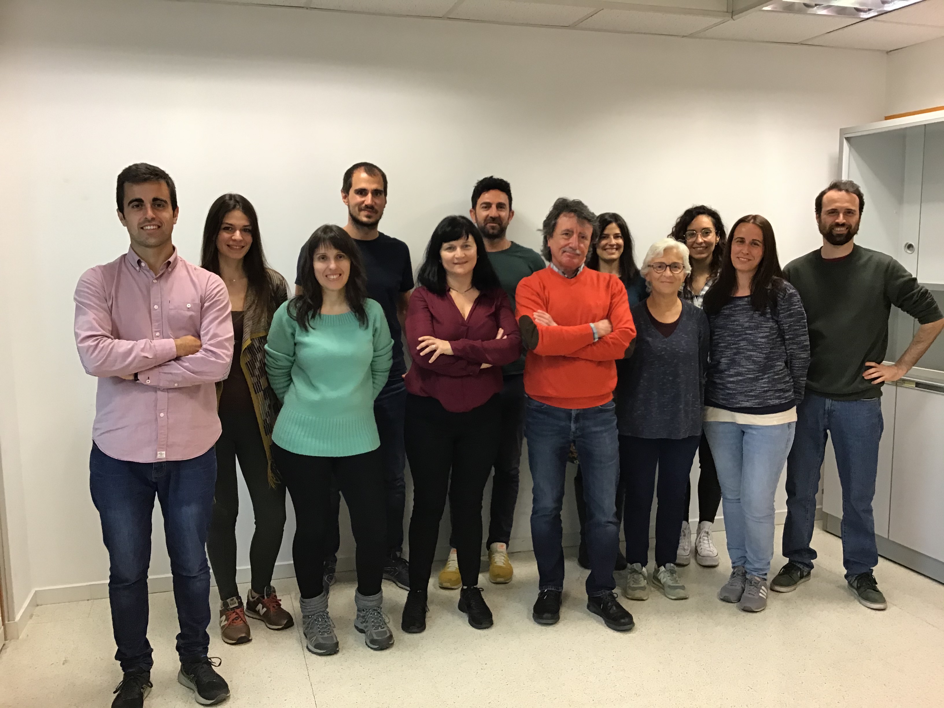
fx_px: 845
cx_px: 472
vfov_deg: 45.4
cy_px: 354
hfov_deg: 58.4
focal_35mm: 31
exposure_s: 1/33
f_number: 2.4
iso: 100
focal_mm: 3.3
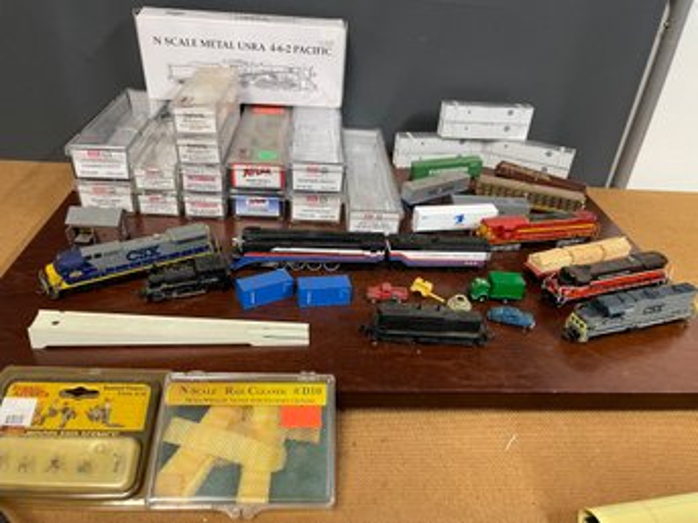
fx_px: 524
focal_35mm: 26
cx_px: 349
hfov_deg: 67.3
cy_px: 262
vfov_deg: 53.0
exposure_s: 1/60
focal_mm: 4.2
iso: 160
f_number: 1.6
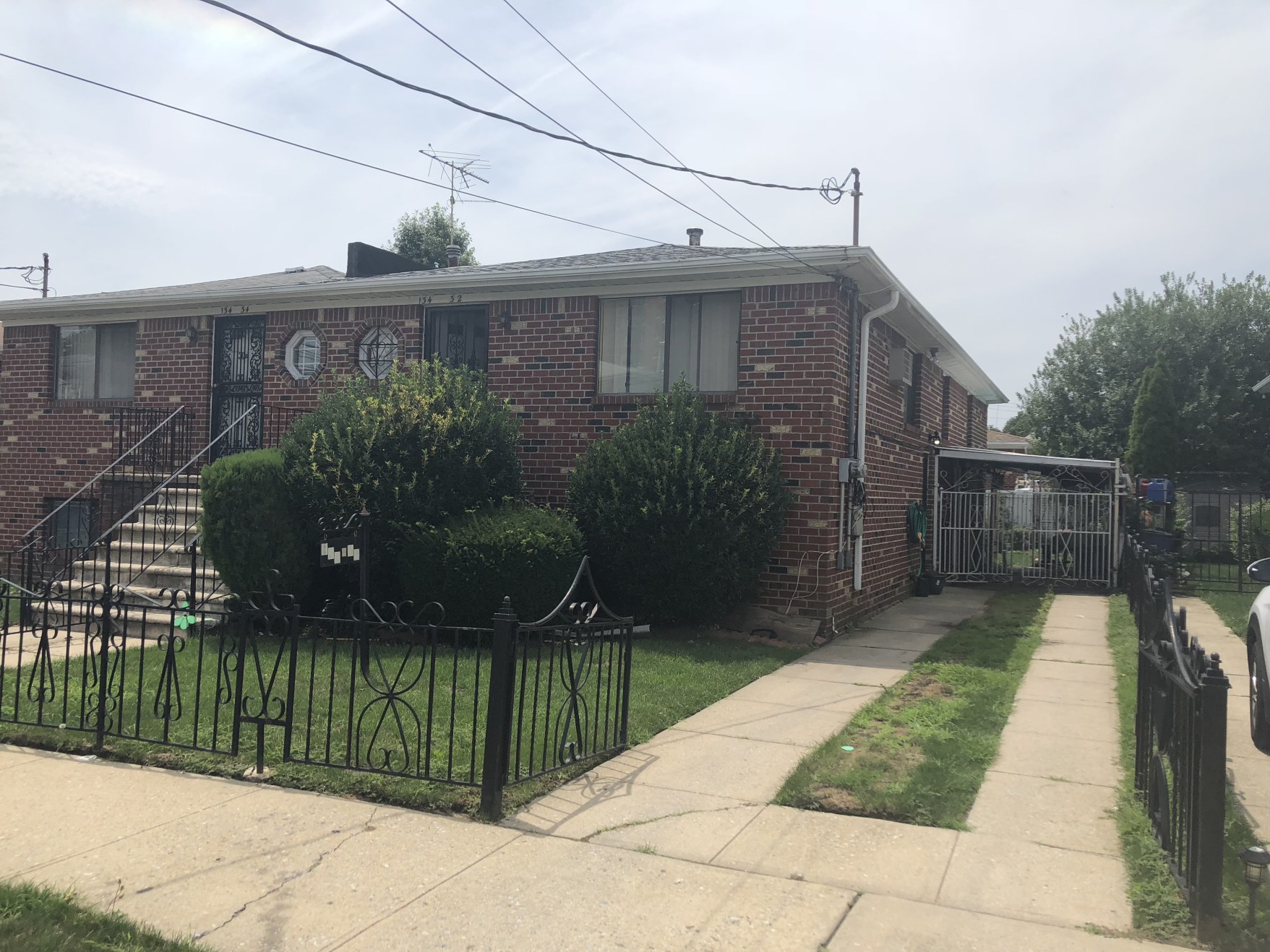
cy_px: 476
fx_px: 1027
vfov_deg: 49.8
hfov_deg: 63.4
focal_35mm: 28
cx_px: 635
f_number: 1.8
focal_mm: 4
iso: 25
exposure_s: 1/3205
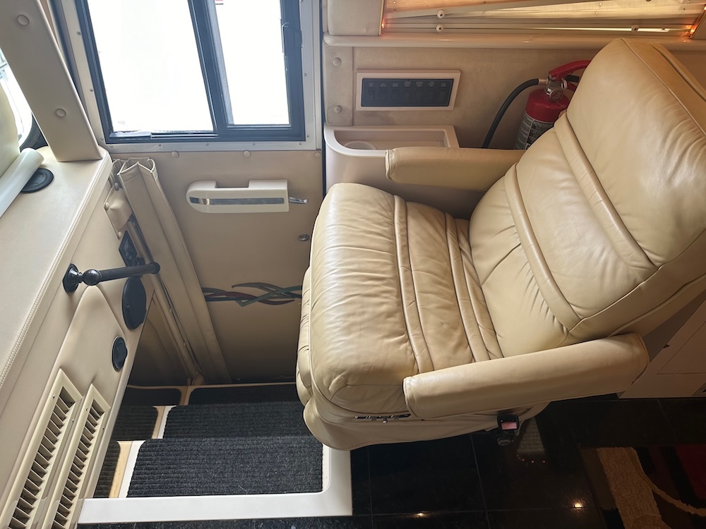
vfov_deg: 56.8
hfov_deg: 71.6
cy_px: 264
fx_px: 489
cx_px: 353
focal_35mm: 24
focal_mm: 6.86
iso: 125
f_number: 1.78
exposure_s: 1/120
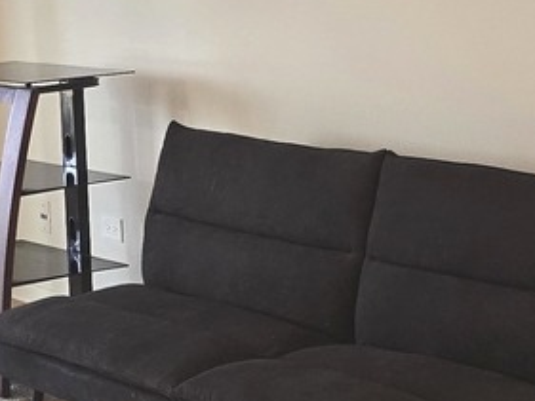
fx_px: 1825
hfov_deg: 16.5
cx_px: 76
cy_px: 179
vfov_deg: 12.6
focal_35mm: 118
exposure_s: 1/120
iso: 250
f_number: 1.7
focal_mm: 6.3
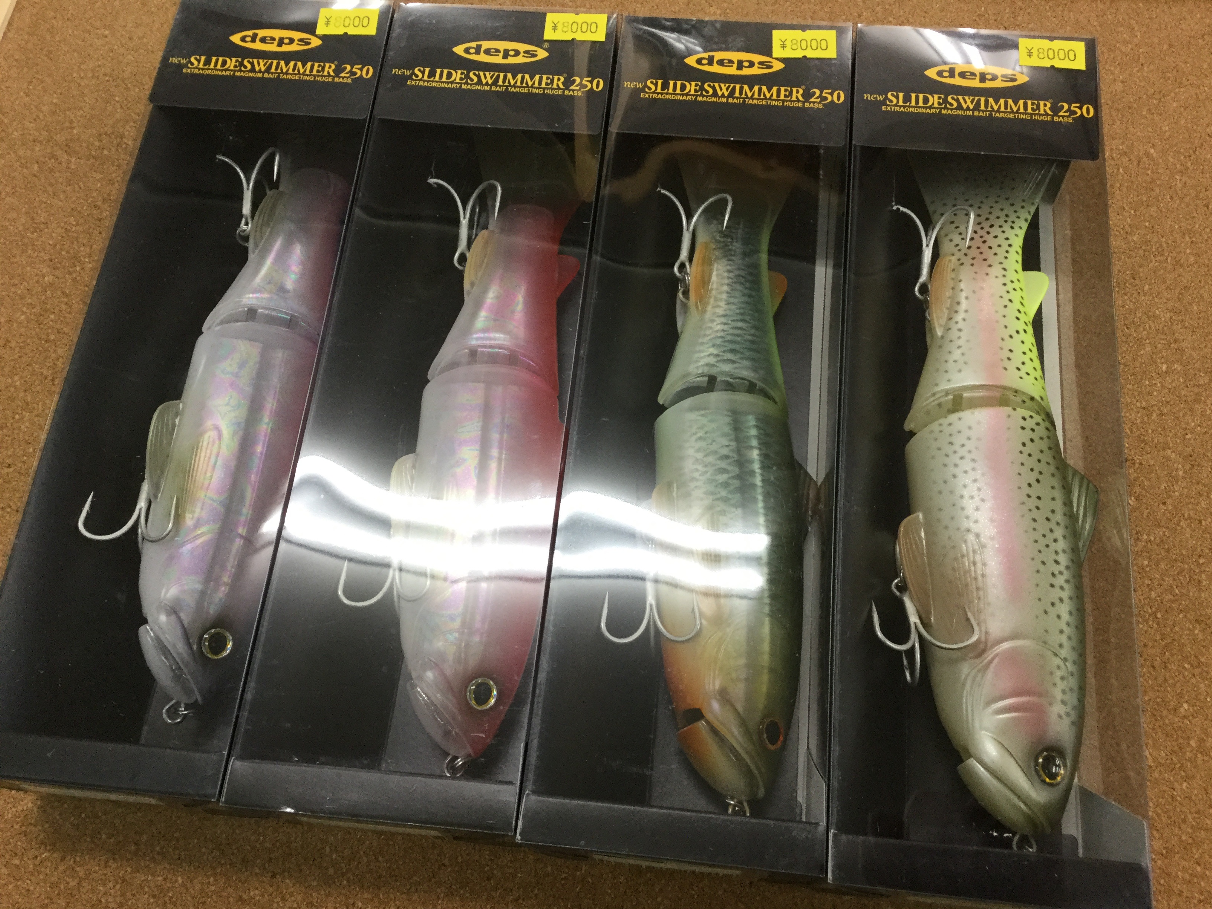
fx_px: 1085
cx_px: 606
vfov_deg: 45.4
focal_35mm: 31
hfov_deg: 58.4
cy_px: 454
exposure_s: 1/30
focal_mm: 3.3
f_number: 2.4
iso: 50
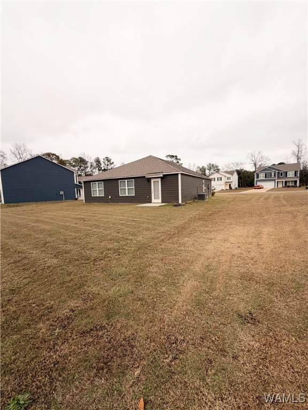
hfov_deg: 85.7
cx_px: 154
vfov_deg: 102.1
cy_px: 205
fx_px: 166
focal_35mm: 14
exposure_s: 1/142
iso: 40
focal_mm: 2.22
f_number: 2.2
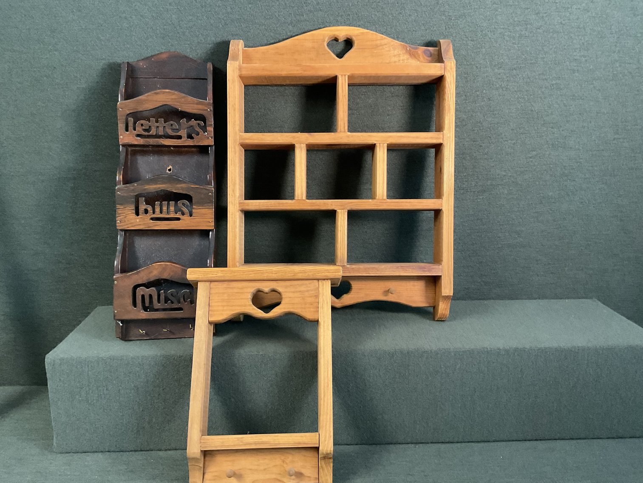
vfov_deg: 48.2
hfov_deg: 61.7
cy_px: 242
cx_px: 322
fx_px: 539
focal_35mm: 29
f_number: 1.8
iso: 250
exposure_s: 1/30
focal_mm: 3
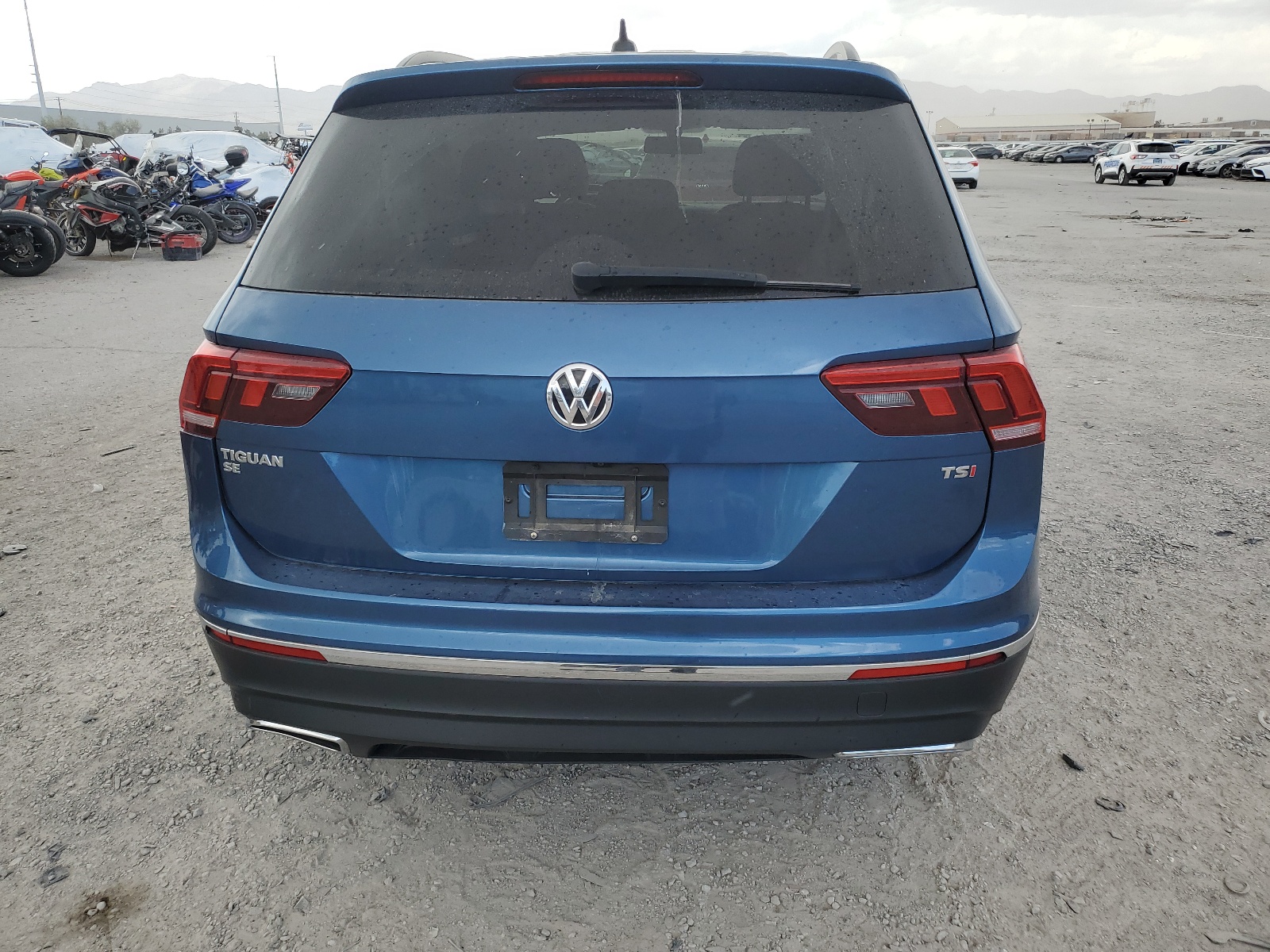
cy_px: 476
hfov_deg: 67.3
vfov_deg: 53.1
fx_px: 954
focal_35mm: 26
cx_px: 635
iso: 50
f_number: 1.5
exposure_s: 1/909
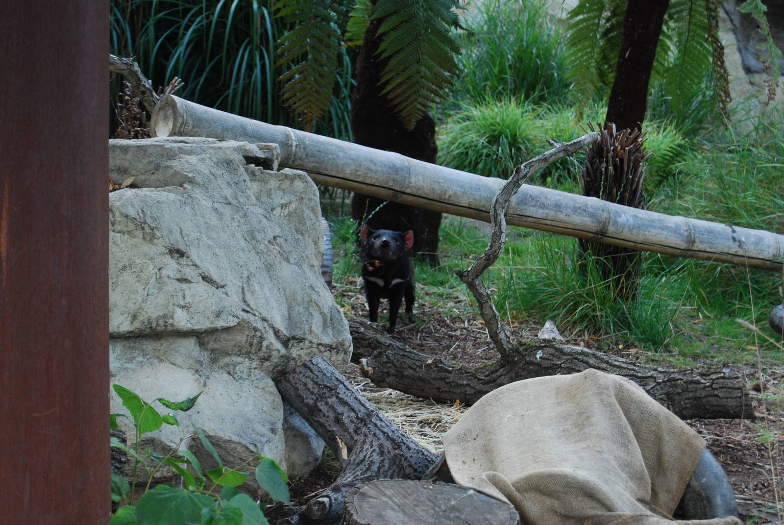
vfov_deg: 16.6
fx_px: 1799
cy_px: 262
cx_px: 392
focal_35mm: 82
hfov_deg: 24.6
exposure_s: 1/60
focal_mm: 55
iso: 200
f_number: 5.6
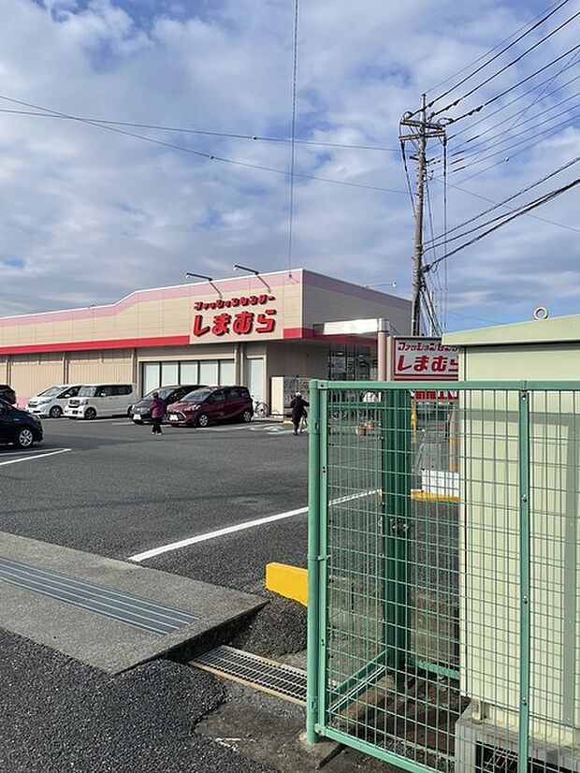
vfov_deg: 67.3
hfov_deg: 53.1
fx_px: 581
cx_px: 290
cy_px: 386
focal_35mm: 26
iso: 32
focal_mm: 4.2
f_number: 1.6
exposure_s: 1/4132
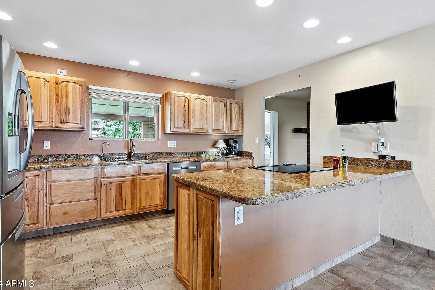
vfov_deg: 67.4
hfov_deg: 90.0
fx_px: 217
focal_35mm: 18
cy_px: 144
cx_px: 213
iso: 2500
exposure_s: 1/80
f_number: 8
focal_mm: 17
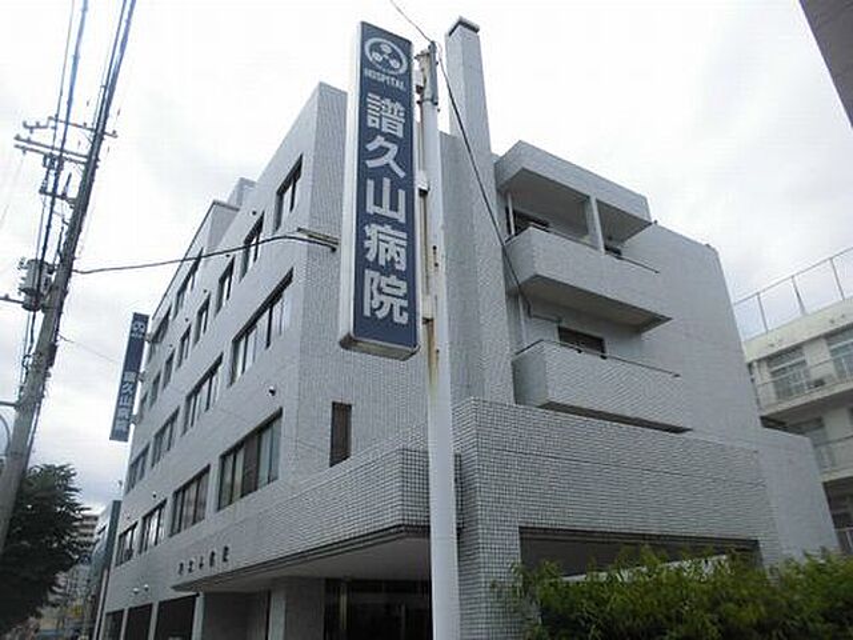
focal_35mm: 26
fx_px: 641
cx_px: 426
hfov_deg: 67.3
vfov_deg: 53.1
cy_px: 320
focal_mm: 4.6
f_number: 3.5
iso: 100
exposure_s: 1/1000
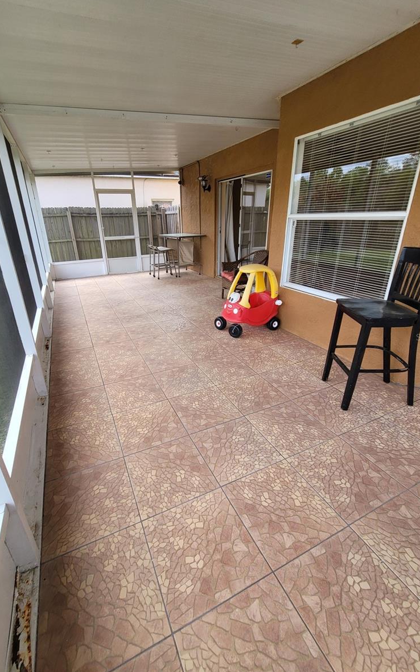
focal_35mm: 14
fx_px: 256
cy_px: 337
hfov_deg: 78.6
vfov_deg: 105.3
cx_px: 200
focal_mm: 2.2
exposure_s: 1/120
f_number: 2.2
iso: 64
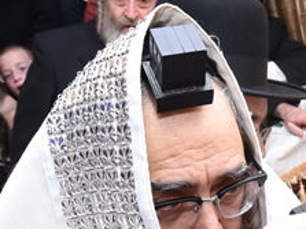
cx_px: 305
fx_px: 742
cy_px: 221
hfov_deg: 22.4
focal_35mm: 84
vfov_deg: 17.2
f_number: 8
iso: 1250
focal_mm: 19
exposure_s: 1/160
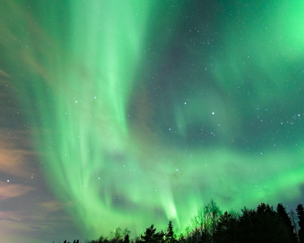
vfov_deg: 59.6
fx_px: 207
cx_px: 167
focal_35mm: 23
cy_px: 160
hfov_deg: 72.4
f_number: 2.8
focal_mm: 14
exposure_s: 15
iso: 2000
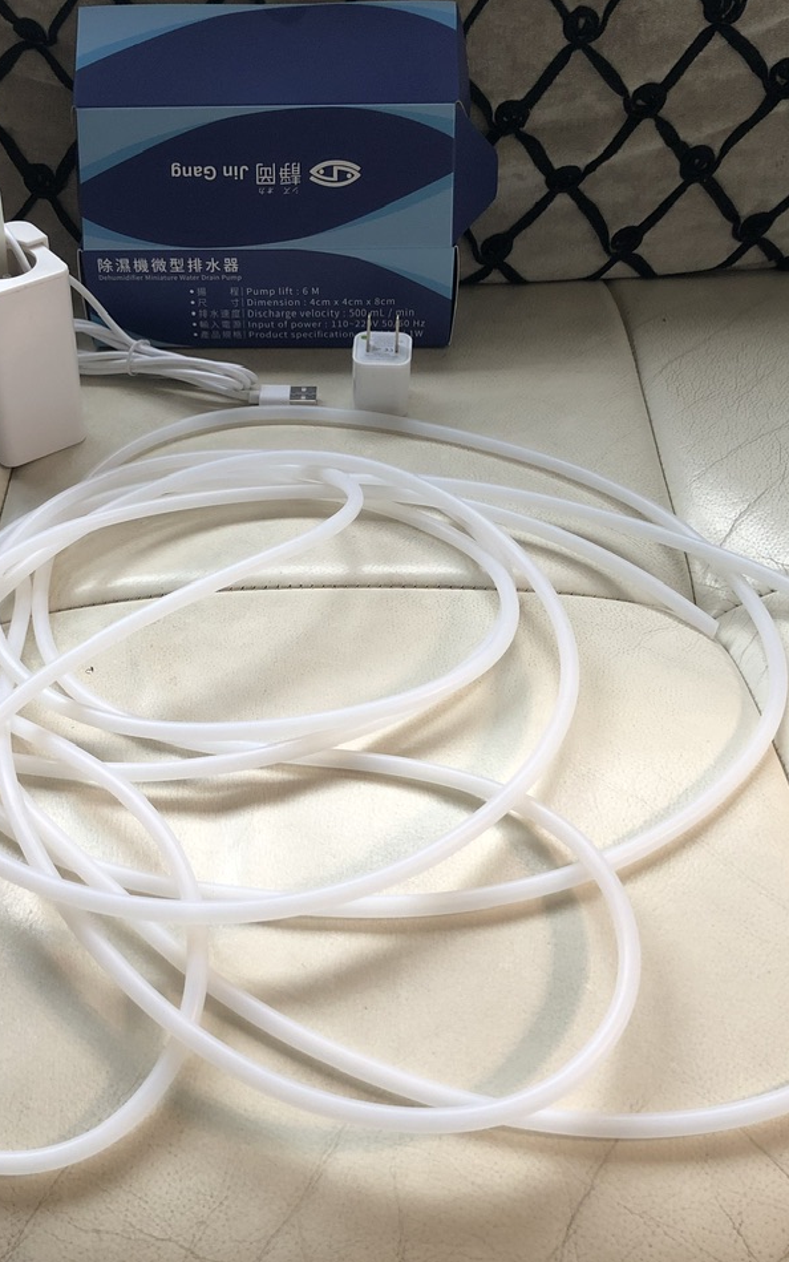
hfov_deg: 31.9
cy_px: 632
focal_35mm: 40
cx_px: 302
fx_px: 1376
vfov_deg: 49.3
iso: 40
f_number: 1.8
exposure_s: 1/20
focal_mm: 3.99
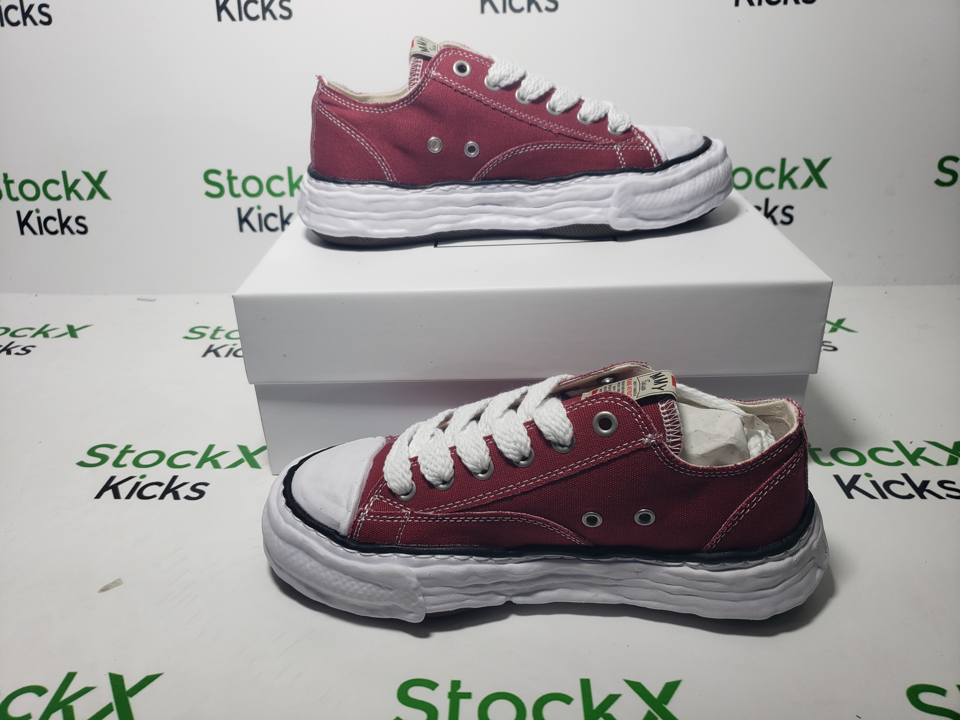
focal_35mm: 26
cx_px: 480
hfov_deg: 67.3
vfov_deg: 53.1
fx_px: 721
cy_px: 360
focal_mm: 4.3
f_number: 1.5
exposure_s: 1/485
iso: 50
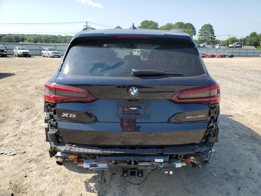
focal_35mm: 26
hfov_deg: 67.3
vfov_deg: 53.1
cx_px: 130
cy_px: 98
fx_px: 196
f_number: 1.5
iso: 50
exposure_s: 1/1667
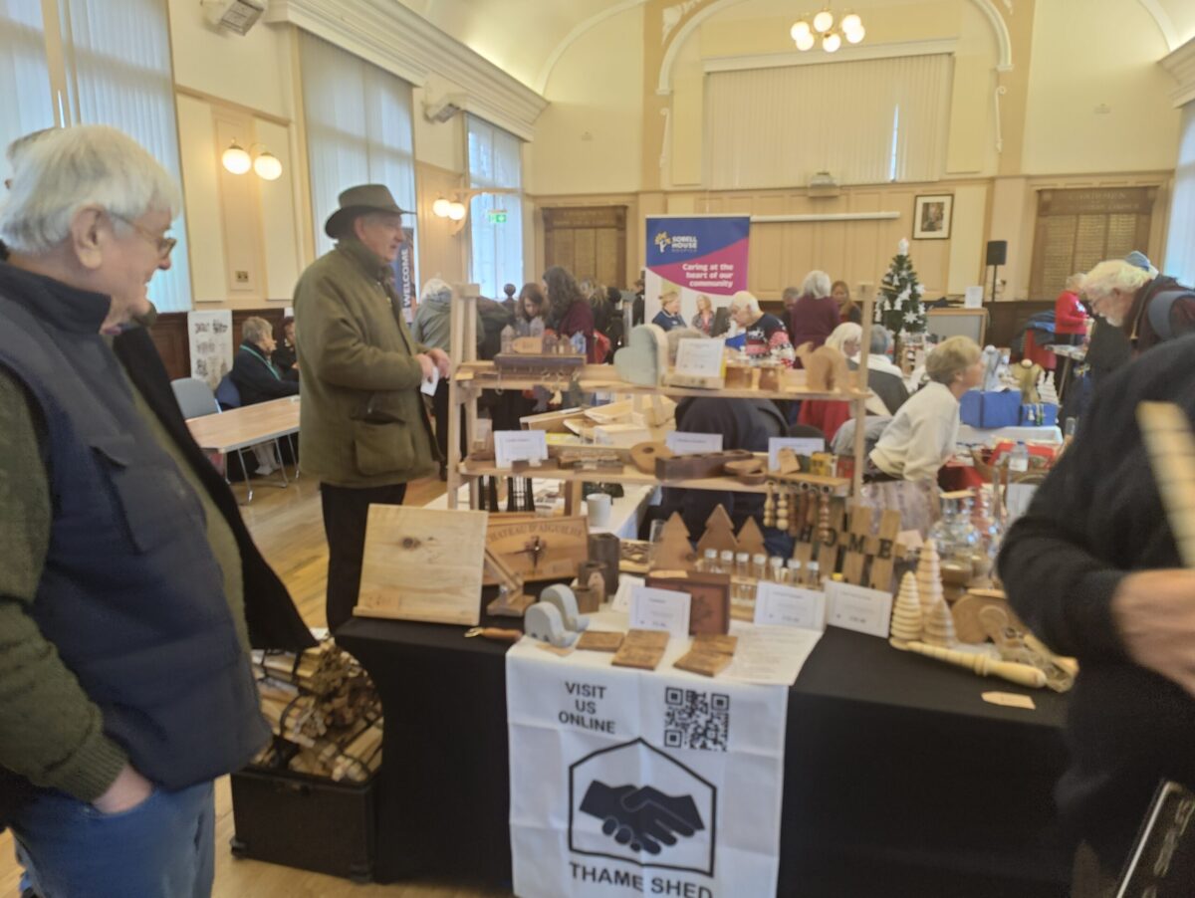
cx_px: 598
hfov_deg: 73.9
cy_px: 449
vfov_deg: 58.9
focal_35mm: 23
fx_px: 795
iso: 100
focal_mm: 6.06
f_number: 1.8
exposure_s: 1/50
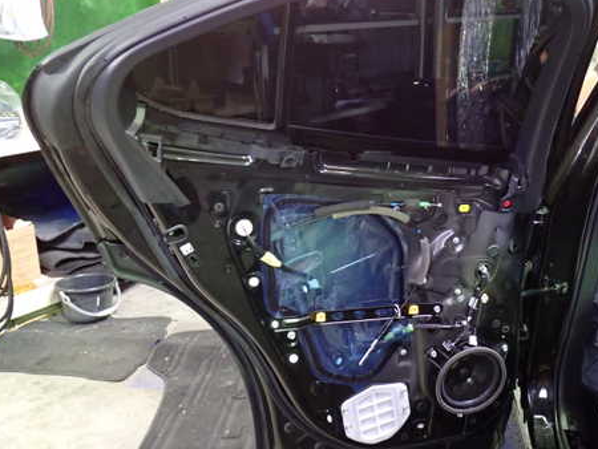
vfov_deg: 36.0
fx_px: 691
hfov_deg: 46.5
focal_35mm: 40
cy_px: 217
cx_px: 364
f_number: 2.3
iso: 800
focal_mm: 5.4
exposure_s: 1/15
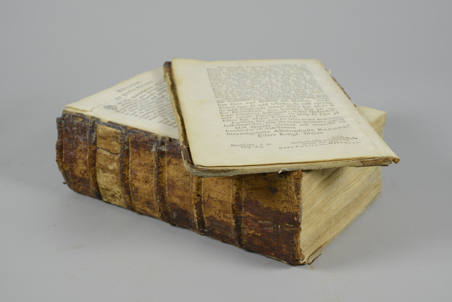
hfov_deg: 33.4
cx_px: 226
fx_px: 754
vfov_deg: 22.6
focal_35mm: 60
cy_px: 151
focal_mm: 60
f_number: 13
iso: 400
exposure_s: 1/6
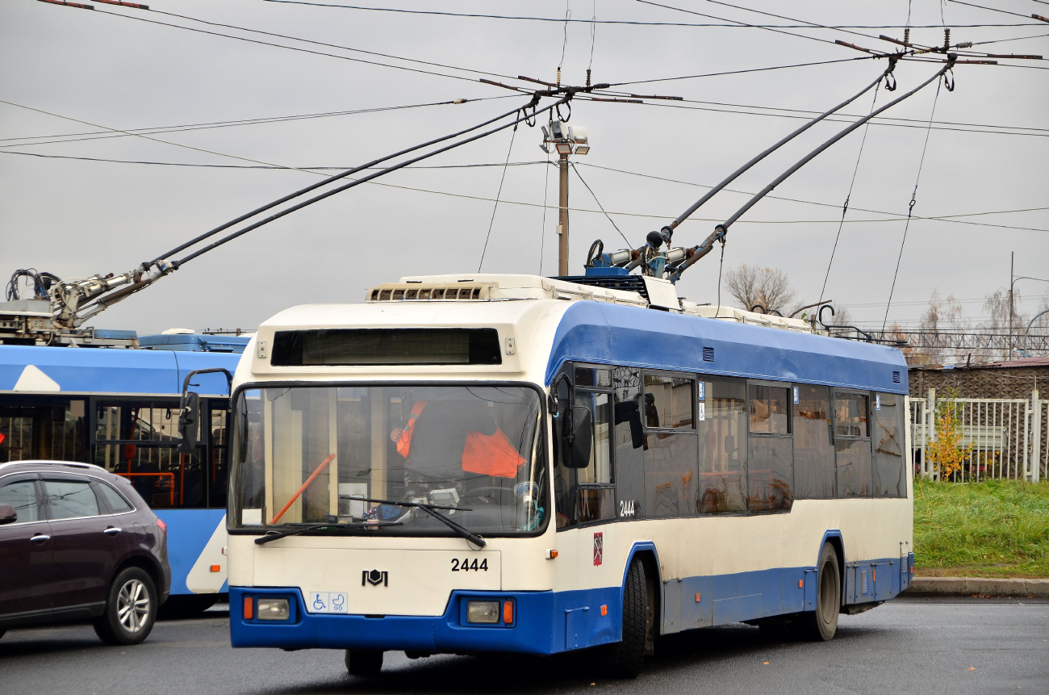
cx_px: 524
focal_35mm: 105
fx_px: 3053
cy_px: 348
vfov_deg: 13.0
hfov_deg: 19.5
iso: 200
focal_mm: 70
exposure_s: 1/250
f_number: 5.3
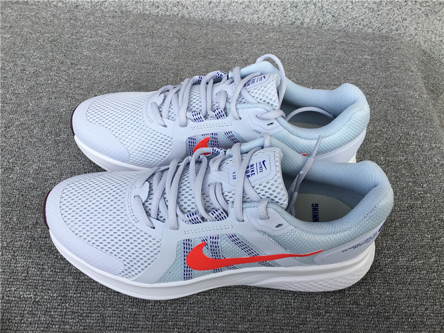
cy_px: 166
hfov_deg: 58.4
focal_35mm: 31
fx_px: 398
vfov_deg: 45.4
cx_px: 222
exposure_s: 1/287
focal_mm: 3.3
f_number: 2.4
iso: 25
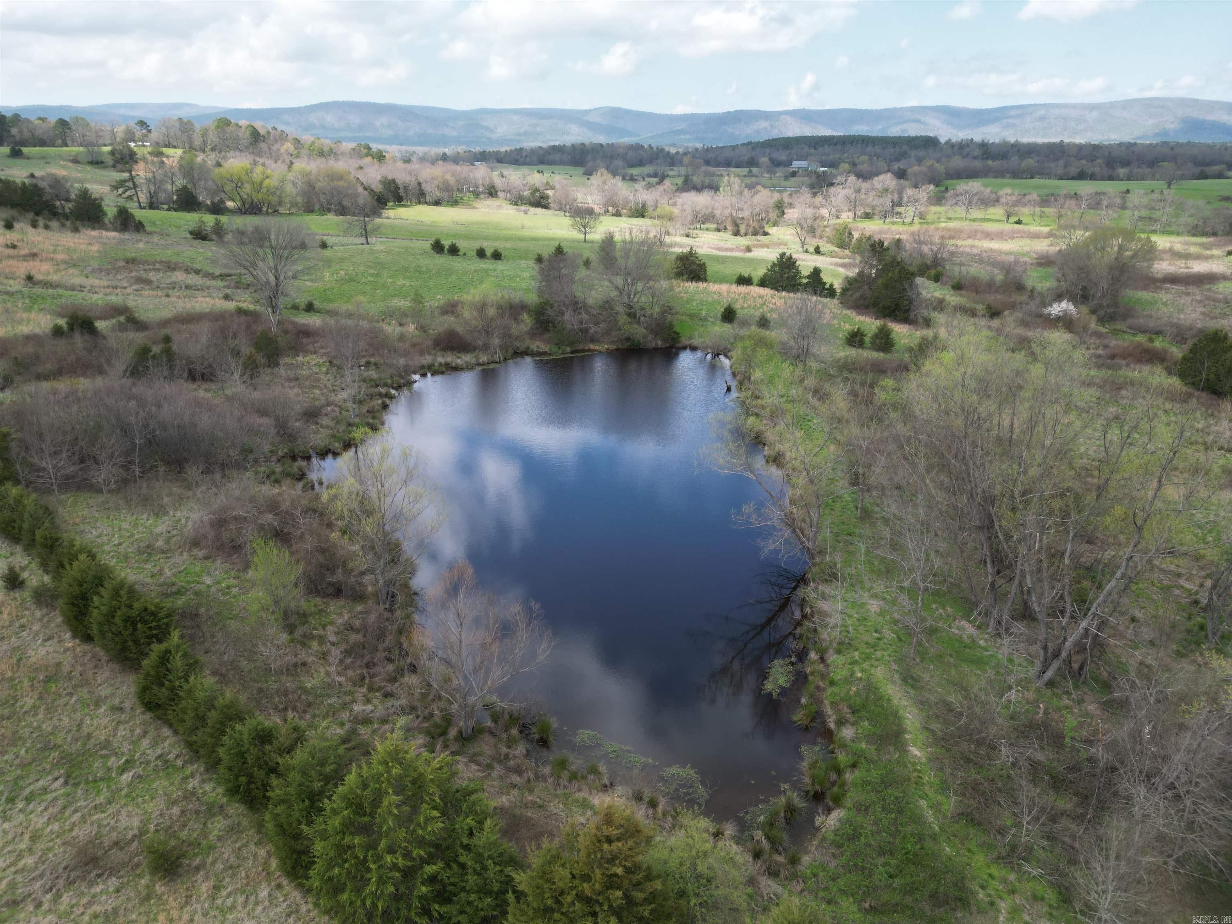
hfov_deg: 71.6
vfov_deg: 56.8
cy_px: 462
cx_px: 616
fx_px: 854
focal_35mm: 24
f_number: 1.7
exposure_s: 1/1600
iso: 200
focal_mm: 6.72
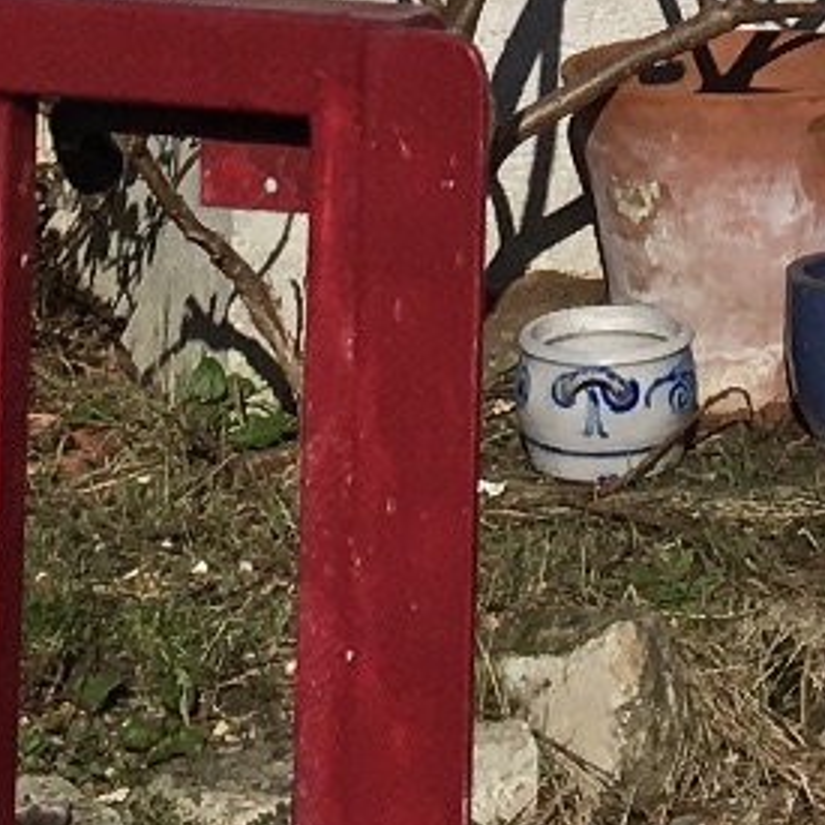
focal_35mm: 191
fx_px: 5150
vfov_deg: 8.4
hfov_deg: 9.0
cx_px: 1116
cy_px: -1170
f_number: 2.2
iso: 25
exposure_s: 1/3846
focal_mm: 4.15
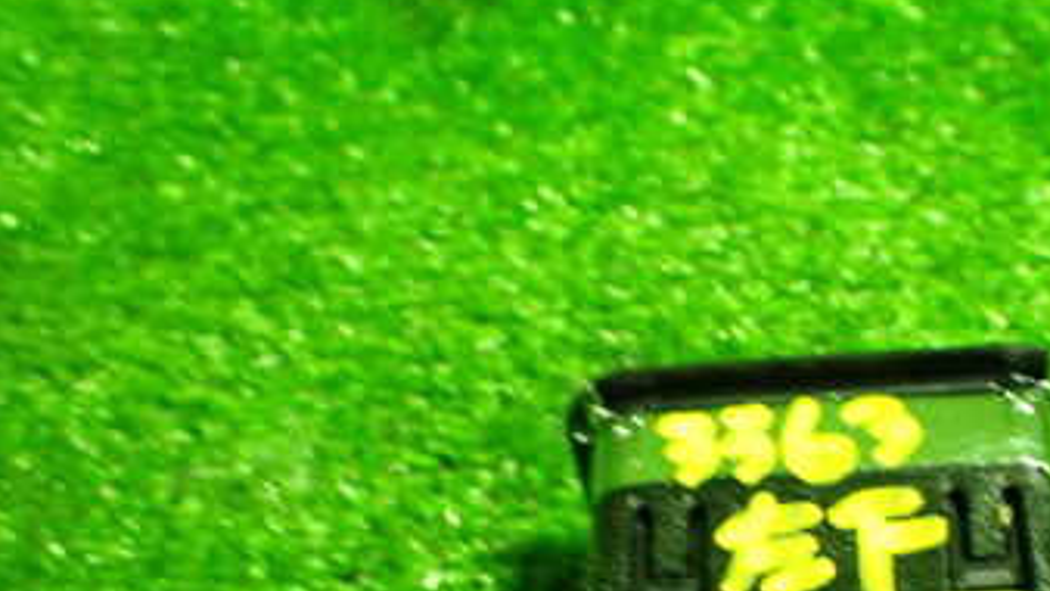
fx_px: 1615
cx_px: 823
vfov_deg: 20.2
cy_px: 557
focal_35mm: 58
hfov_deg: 35.0
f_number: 2.3
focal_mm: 5.4
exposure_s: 1/40
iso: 800
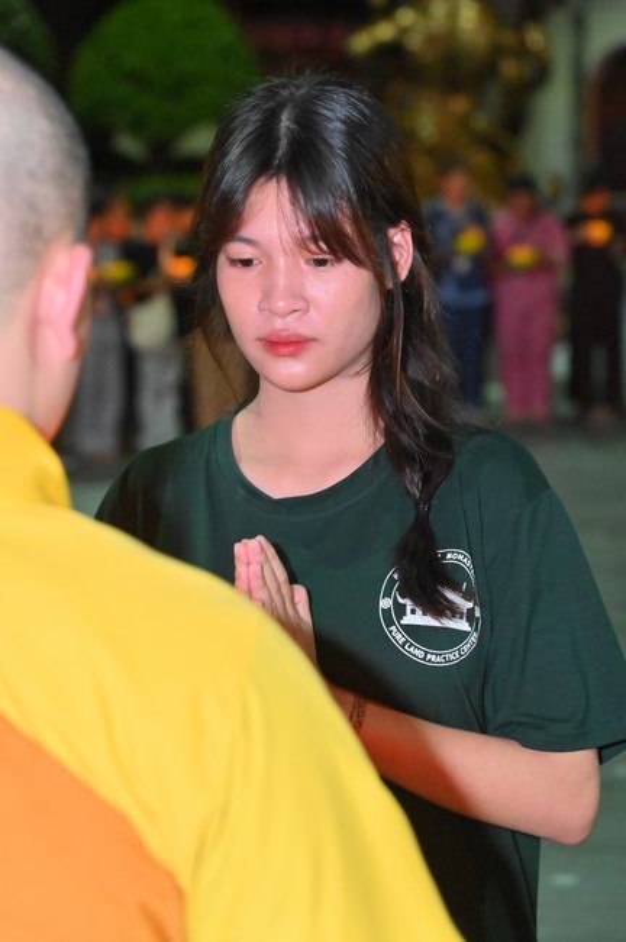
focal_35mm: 120
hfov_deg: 11.4
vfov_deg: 17.1
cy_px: 471
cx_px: 313
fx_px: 3136
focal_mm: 120
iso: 5000
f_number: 5.6
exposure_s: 1/40
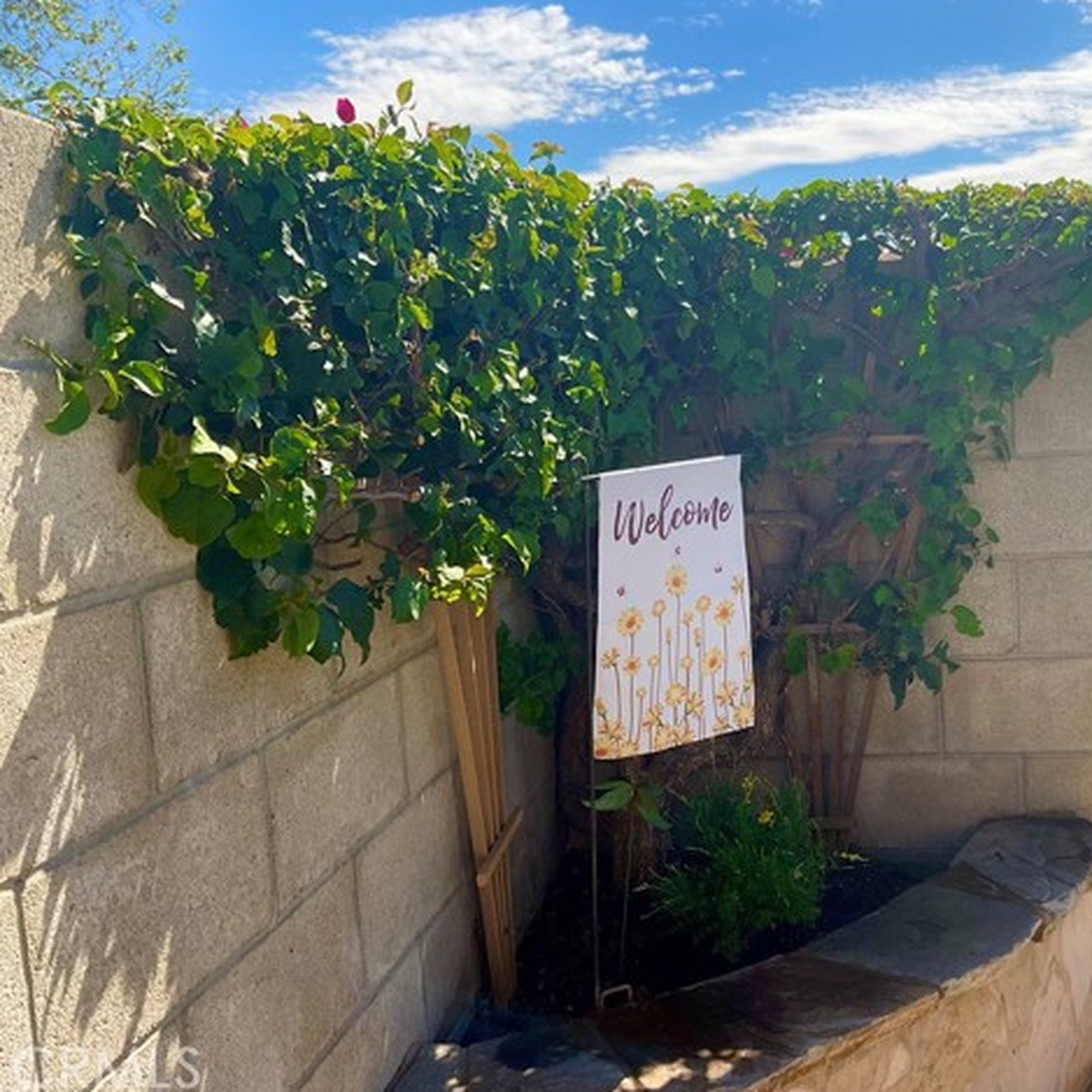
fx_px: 1249
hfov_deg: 46.7
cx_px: 694
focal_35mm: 35
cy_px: 543
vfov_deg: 47.2
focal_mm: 3
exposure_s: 1/1786
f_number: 1.8
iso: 16
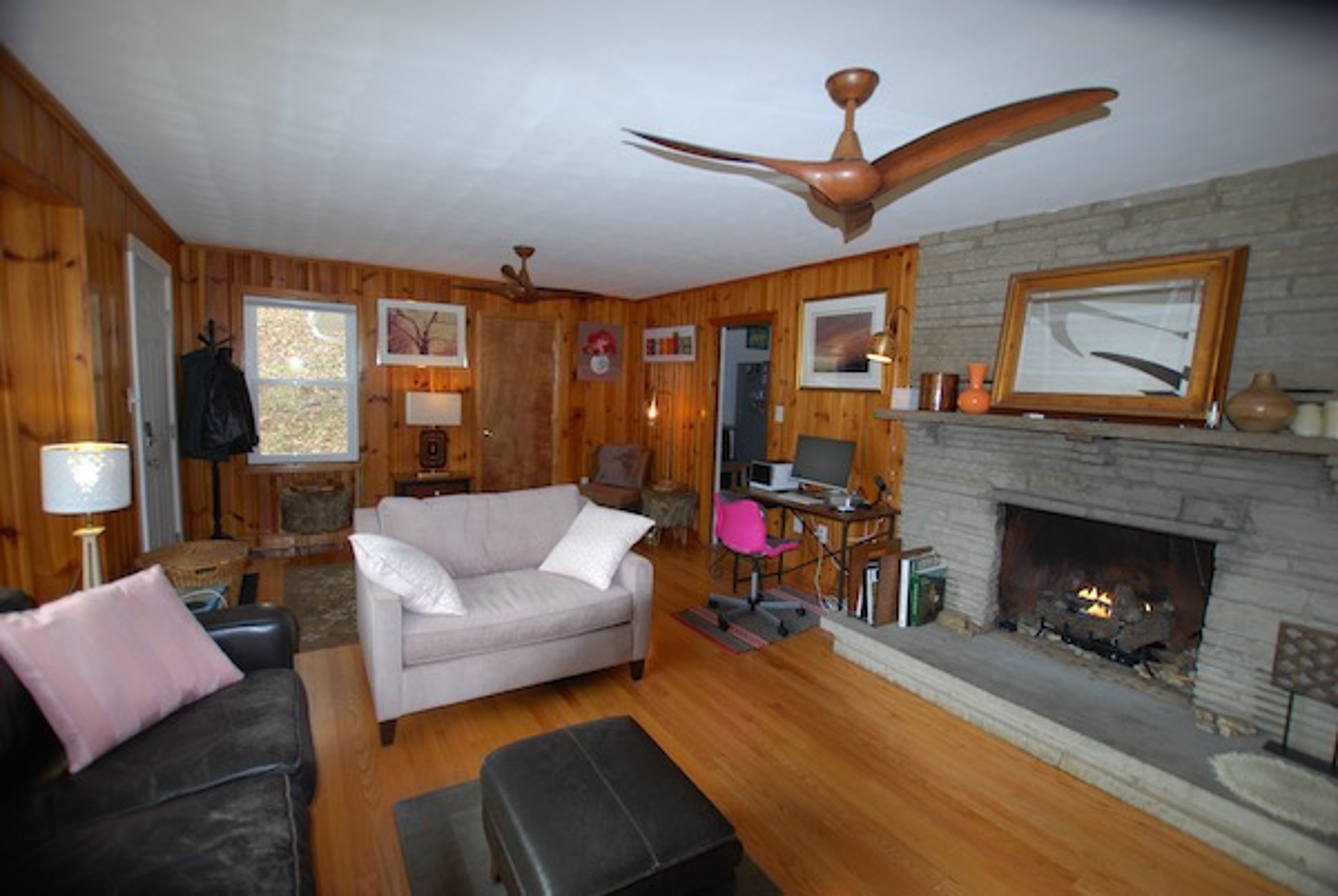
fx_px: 558
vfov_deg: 77.5
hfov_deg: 100.3
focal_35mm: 15
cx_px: 669
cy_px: 448
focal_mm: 10
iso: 200
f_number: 3.5
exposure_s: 1/60
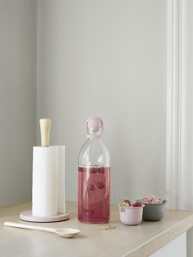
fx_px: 468
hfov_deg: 23.3
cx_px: 96
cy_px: 128
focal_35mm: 63
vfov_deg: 30.7
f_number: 5.6
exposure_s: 1/30
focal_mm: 80
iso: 100
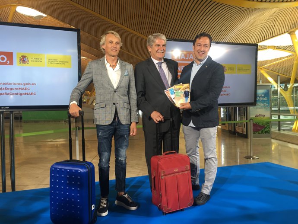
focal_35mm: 29
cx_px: 149
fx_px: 250
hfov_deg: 61.6
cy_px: 112
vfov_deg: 48.3
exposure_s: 1/50
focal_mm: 4.15
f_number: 2.2
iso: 25
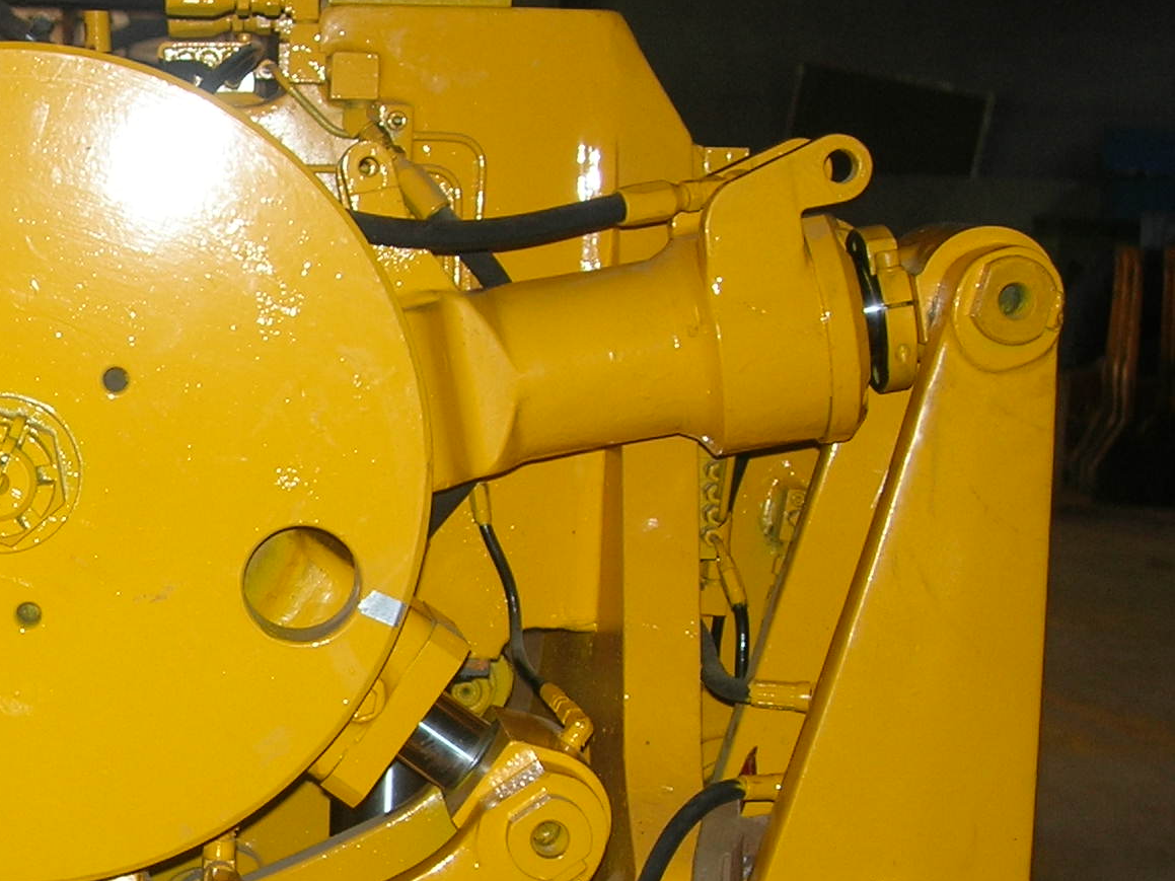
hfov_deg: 21.9
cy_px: 676
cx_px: -72
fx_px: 2885
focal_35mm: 85
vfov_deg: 17.3
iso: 64
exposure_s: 1/60.1
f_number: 2.8
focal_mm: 7.8
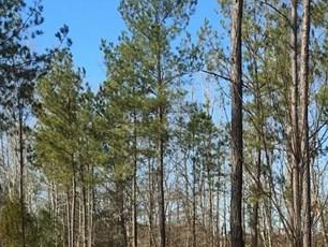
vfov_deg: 14.3
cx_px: 406
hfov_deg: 19.0
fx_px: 920
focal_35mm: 97
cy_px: 363
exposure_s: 1/761
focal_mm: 4.15
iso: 25
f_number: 2.2
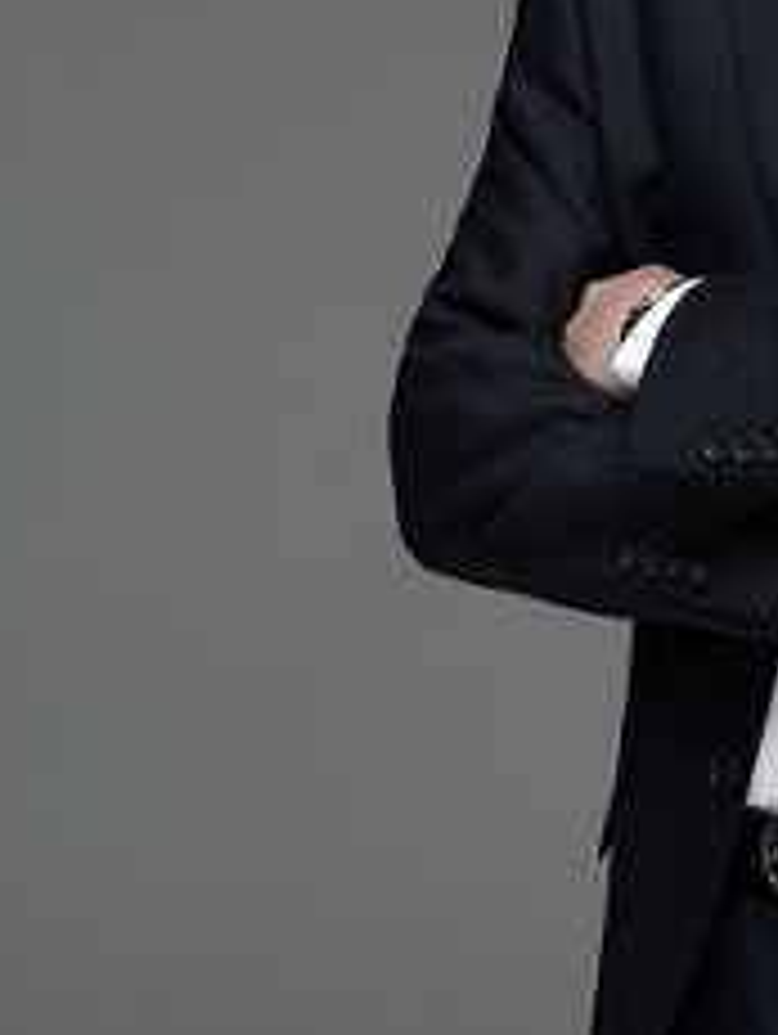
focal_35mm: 243
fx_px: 7268
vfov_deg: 8.1
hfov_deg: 6.1
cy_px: 472
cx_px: 935
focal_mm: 108
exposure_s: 1/100
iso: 100
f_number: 16
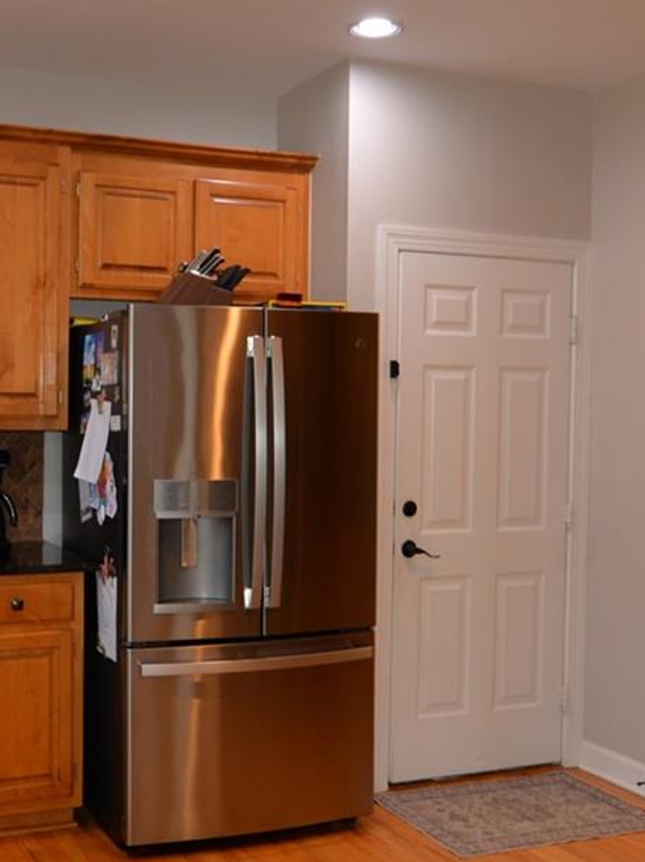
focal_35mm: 45
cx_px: 159
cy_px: 441
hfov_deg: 31.6
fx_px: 1119
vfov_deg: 42.1
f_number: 2.8
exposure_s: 1/100
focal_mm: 14
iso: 400
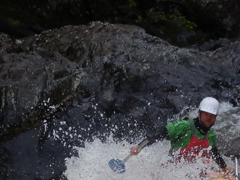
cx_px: 114
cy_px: 274
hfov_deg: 18.2
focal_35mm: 108
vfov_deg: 12.9
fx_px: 749
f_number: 4.1
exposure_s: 1/800
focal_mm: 4.3
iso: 125
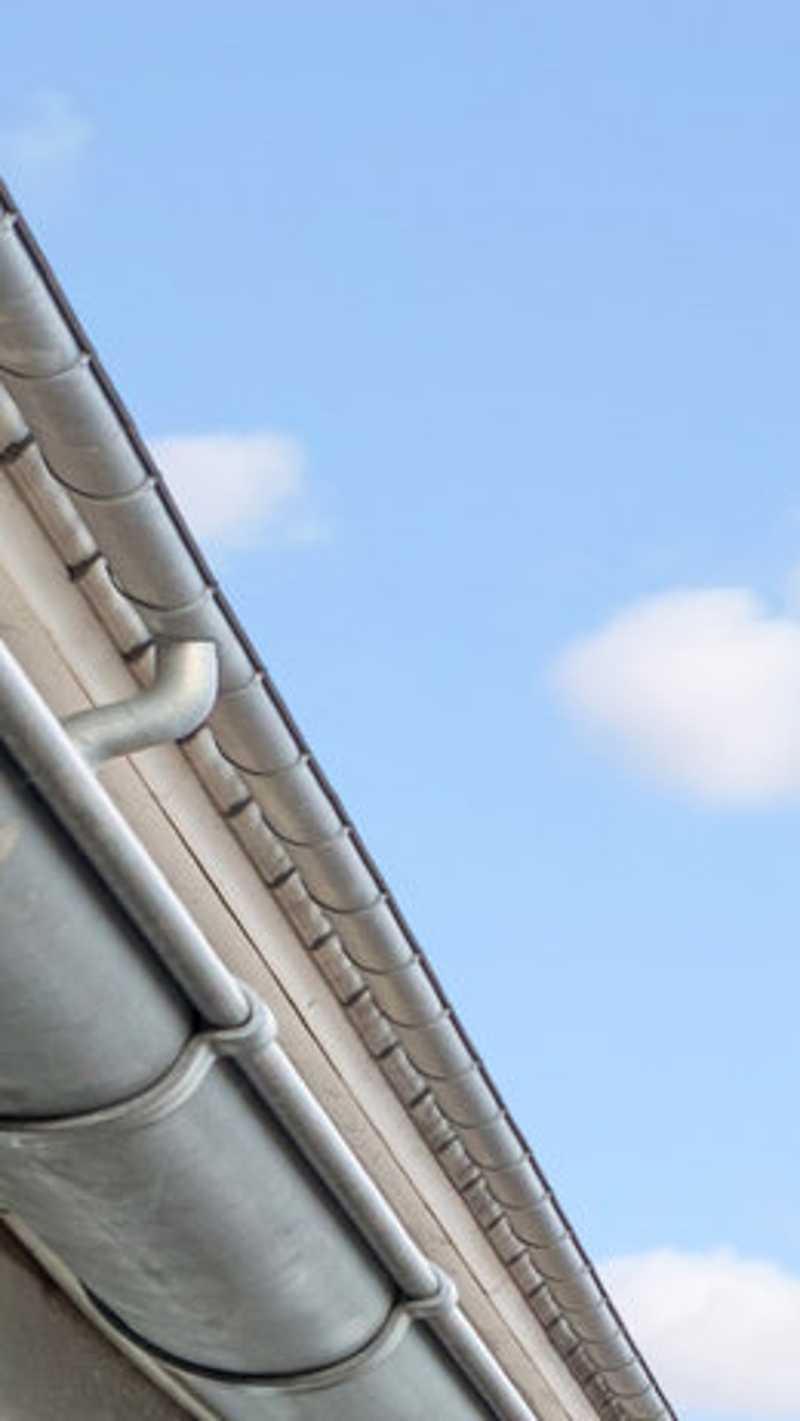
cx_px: 3680
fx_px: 3845
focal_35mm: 102
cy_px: 2208
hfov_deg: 6.9
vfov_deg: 18.3
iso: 200
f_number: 10
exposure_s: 1/20
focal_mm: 15
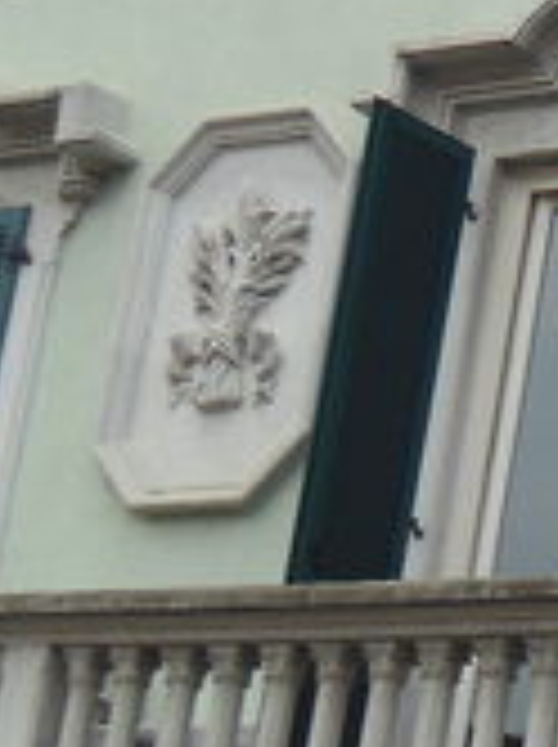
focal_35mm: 188
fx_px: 4051
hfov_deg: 7.6
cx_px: 1089
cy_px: 270
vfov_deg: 10.5
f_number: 4.7
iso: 125
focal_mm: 9.3
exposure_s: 1/250
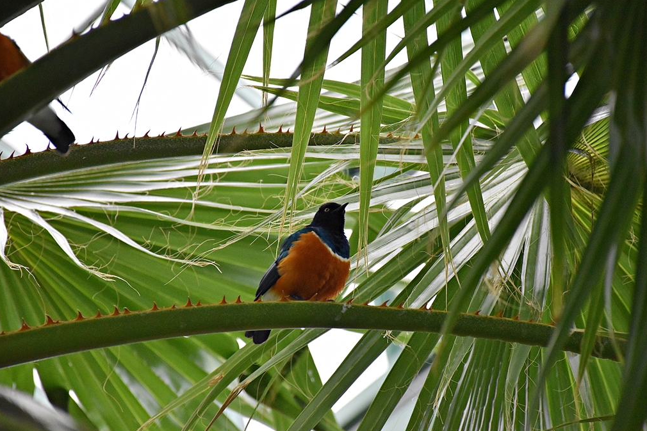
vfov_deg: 6.4
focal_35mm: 213
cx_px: 325
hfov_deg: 9.7
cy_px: 217
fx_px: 3827
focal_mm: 140
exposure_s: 1/500
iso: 3600
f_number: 5.6
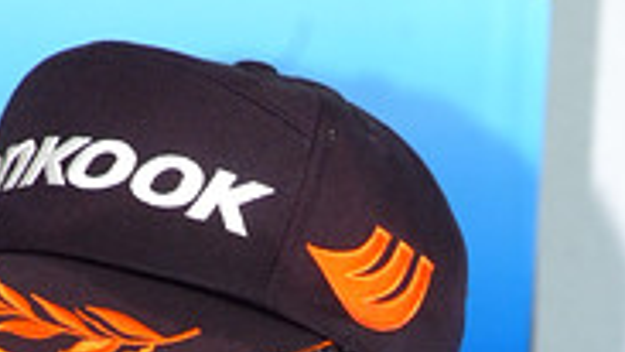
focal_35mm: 495
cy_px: 803
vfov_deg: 2.4
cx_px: 121
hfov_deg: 4.4
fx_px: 8205
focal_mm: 120
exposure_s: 1/60
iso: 800
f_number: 11
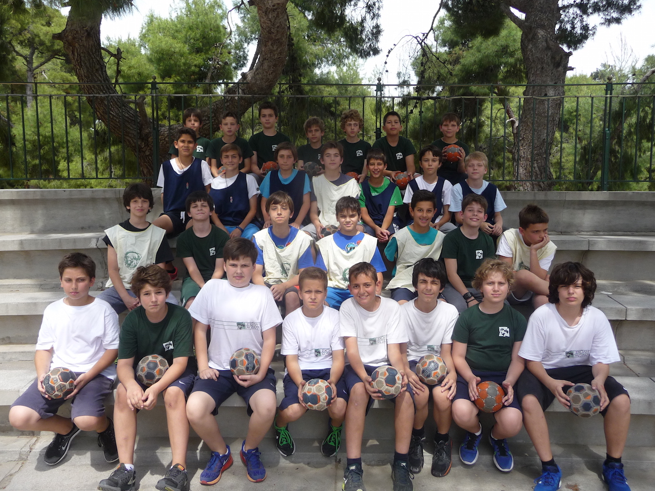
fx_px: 549
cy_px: 241
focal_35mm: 29
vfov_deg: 48.2
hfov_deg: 61.7
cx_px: 329
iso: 125
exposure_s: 1/500
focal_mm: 4.7
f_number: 3.3
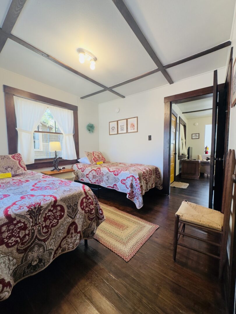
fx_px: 127
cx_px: 118
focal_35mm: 14
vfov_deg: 102.1
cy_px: 157
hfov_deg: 85.7
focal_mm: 2.22
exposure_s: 1/120
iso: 250
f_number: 2.2
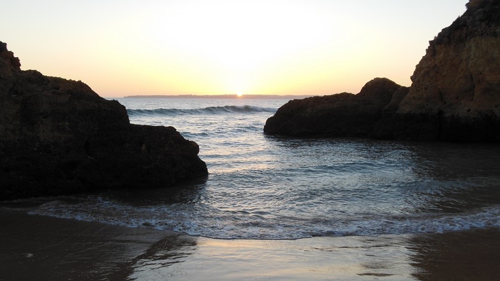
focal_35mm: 37
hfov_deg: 54.0
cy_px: 179
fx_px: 491
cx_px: 245
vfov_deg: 31.8
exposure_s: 1/160
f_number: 3.5
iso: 125
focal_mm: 6
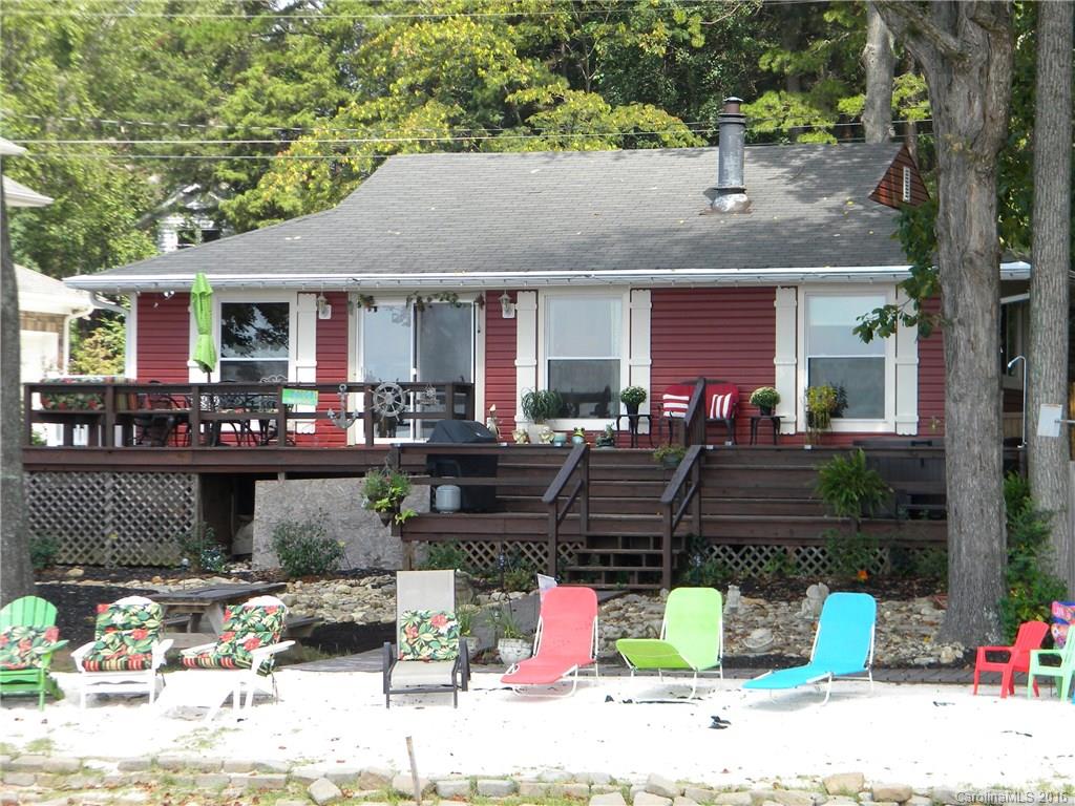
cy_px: 403
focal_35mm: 105
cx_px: 538
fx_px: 3261
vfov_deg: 14.1
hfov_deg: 18.7
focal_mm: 19
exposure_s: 1/160
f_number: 4.7
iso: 80
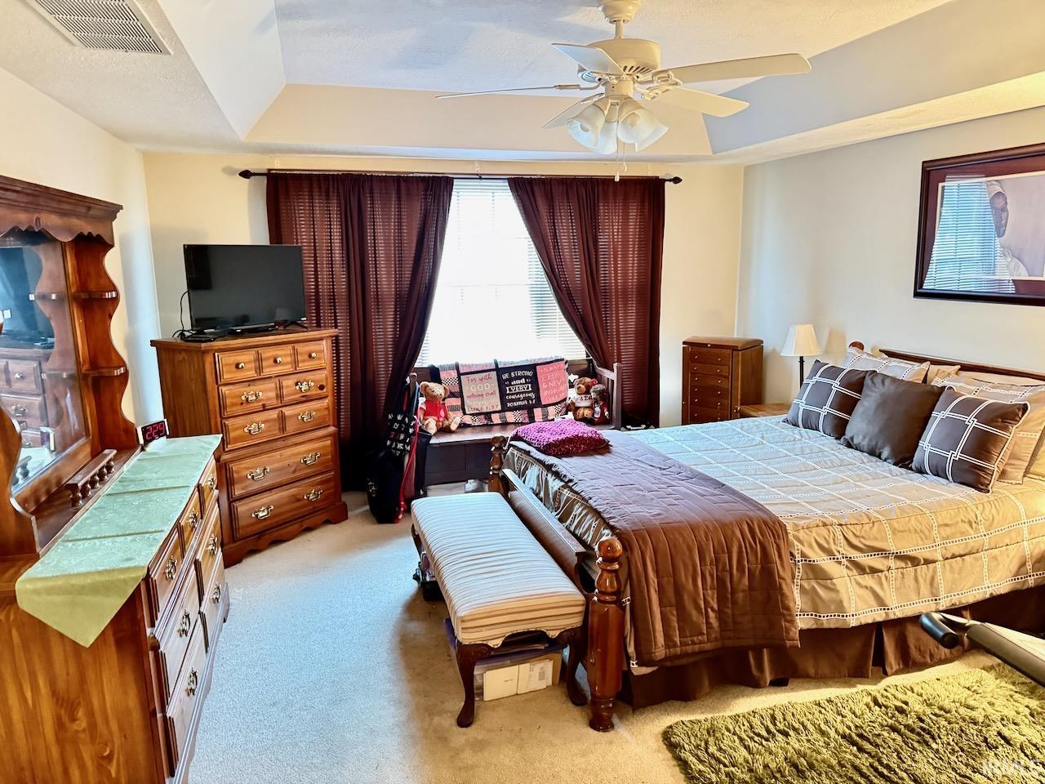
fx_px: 725
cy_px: 392
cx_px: 522
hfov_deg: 71.6
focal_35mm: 24
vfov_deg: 56.8
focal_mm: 6.76
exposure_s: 1/17
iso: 1600
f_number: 1.78
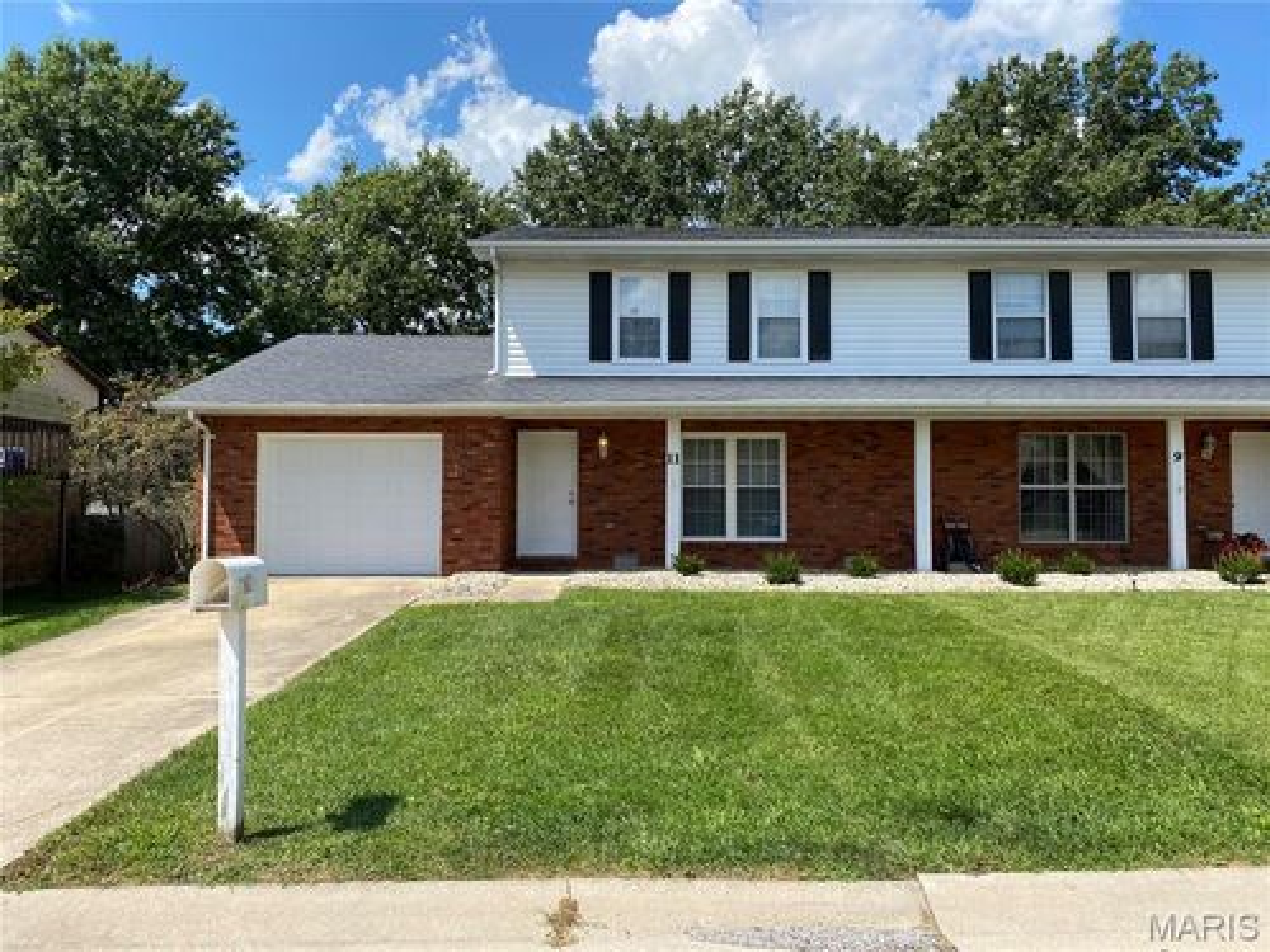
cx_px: 635
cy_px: 476
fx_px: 954
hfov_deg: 67.3
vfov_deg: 53.1
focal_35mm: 26
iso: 32
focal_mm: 4.25
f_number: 1.8
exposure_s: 1/2410
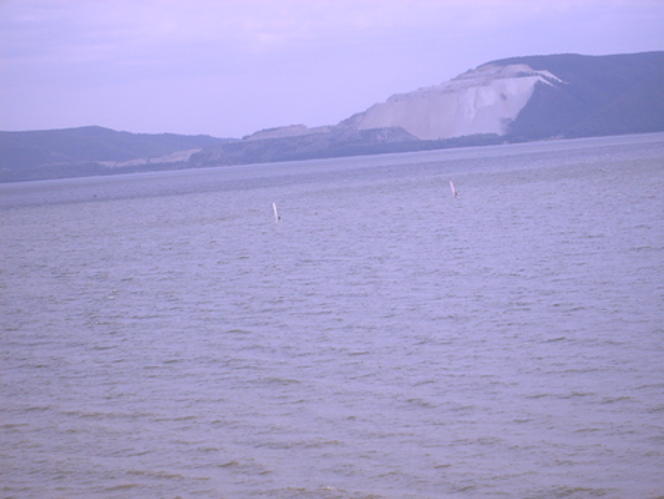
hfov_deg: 18.5
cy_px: 250
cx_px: 332
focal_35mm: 106
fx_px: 2034
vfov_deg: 14.0
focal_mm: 17.4
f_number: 4.9
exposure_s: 1/750
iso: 80
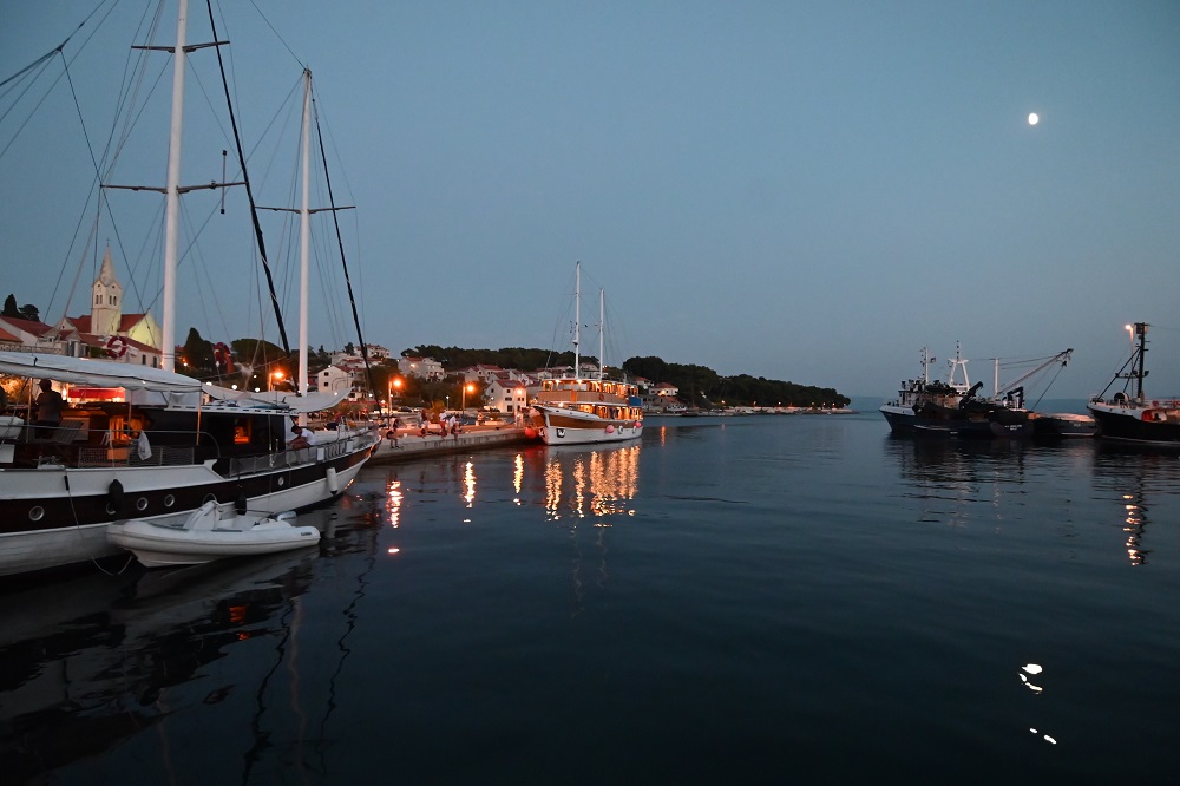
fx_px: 1081
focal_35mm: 33
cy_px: 393
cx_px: 590
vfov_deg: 39.9
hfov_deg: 57.2
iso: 4000
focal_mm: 22
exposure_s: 1/40
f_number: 4
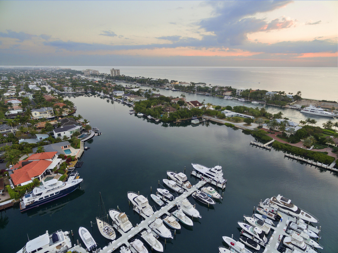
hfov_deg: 81.8
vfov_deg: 65.9
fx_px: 195
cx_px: 169
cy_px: 126
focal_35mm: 20
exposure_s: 1/25
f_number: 2.8
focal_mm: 3.61
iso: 145
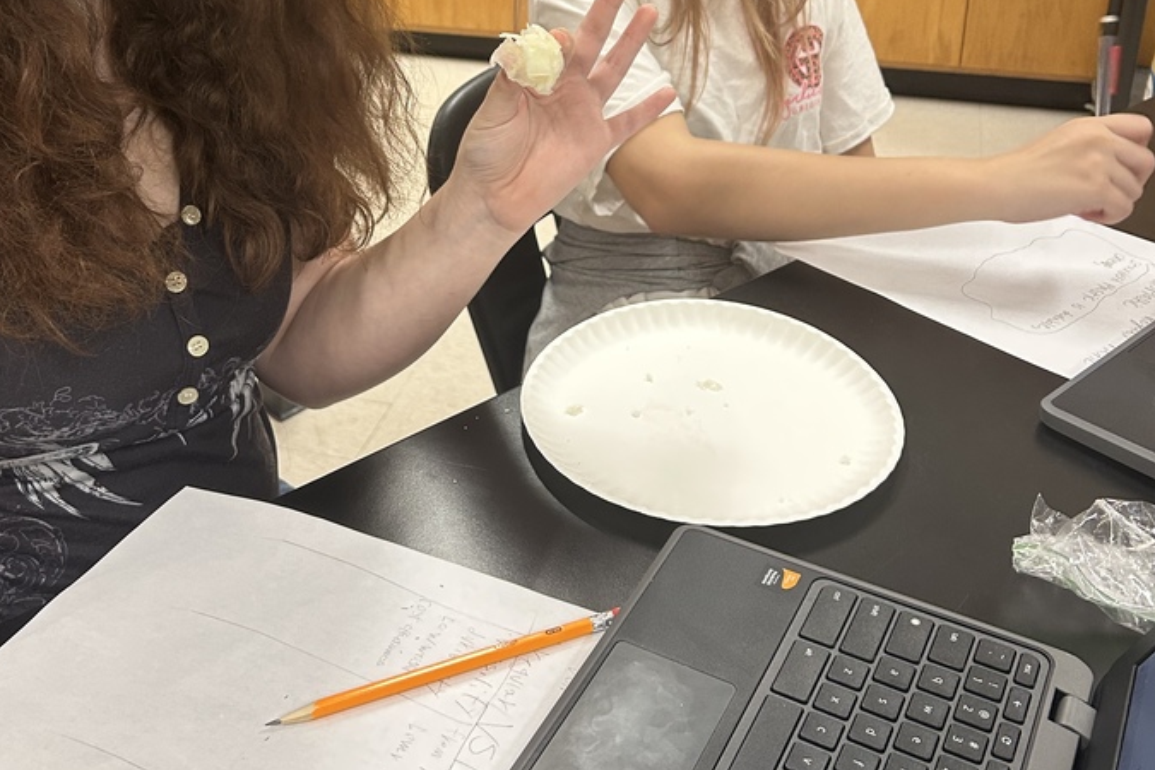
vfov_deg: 31.6
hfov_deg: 47.3
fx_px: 1315
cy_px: 132
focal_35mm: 41
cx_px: 500
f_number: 1.5
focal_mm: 5.7
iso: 160
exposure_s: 1/60
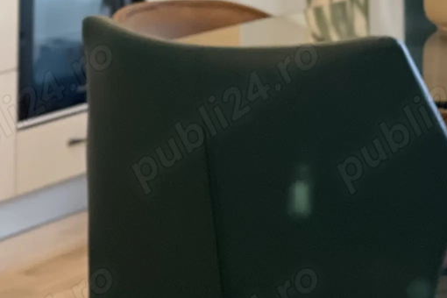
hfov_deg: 11.8
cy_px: -286
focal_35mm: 174
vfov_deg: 7.6
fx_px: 2160
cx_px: 326
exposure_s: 1/50
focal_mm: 7.5
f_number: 2.2
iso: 160
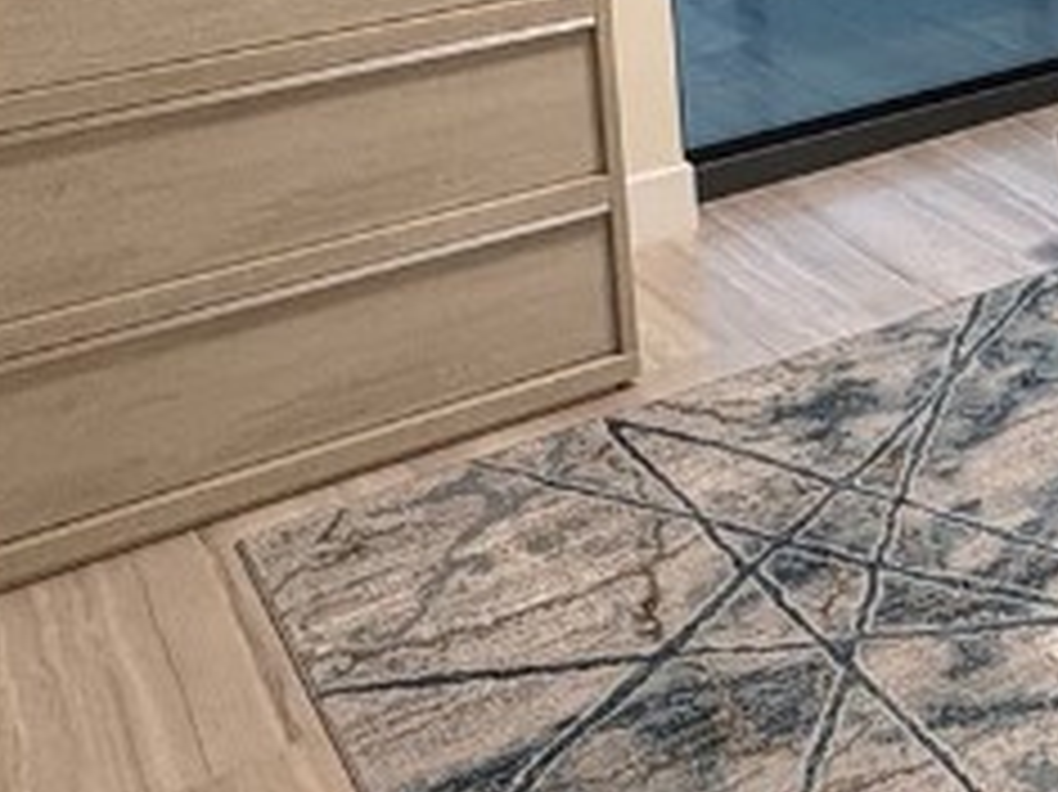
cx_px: 1121
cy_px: -140
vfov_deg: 22.3
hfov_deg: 29.1
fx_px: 1863
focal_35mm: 61
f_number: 2.2
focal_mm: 2.22
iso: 200
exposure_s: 1/120
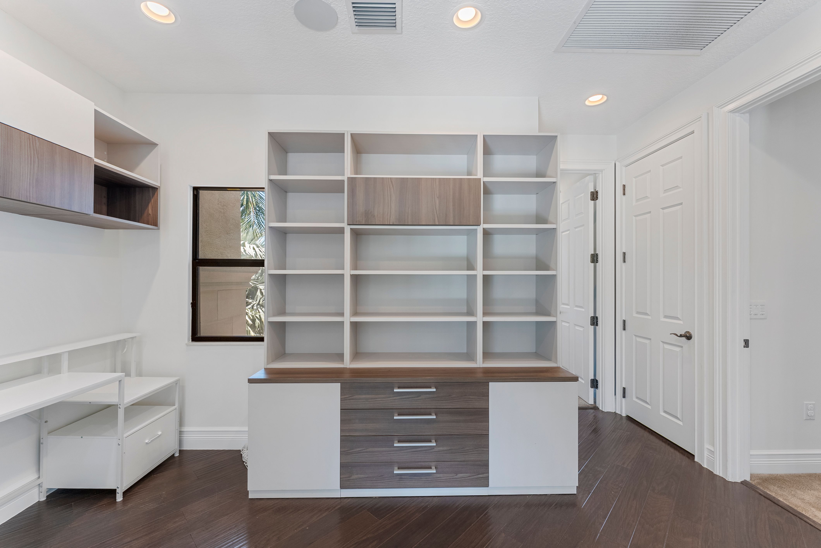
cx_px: 410
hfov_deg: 101.9
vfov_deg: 78.9
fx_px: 333
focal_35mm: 15
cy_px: 274
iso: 200
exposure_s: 1/20
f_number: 6.3
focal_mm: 14.6
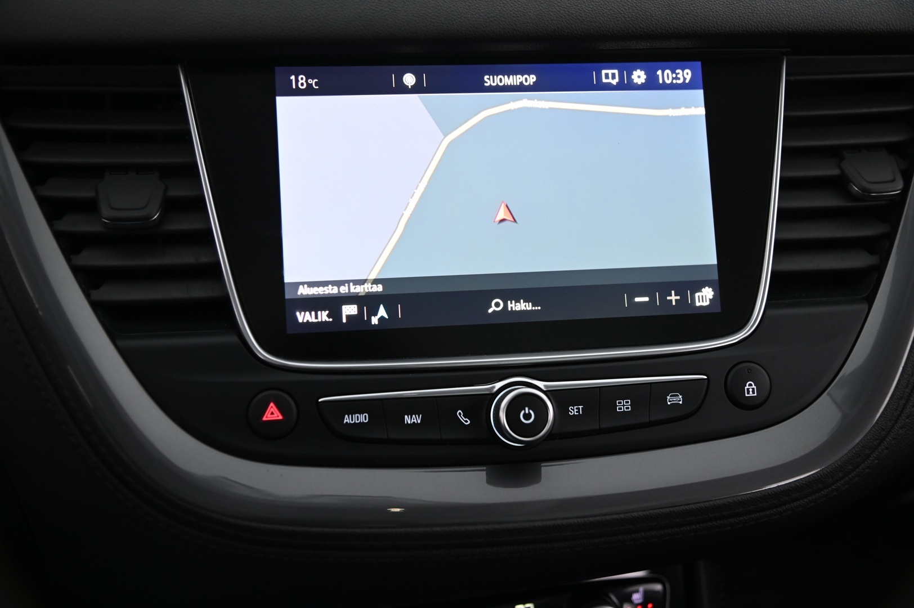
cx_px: 457
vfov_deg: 33.3
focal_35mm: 40
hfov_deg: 48.5
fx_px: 1015
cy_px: 304
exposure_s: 1/30
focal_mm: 40
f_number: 4
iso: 2000
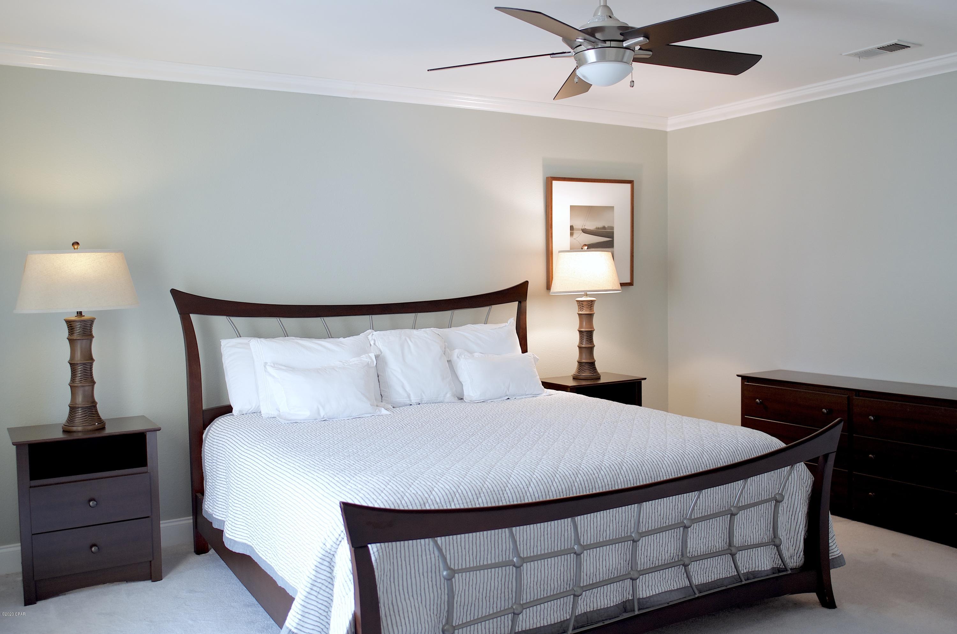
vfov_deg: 43.4
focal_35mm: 30
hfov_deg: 62.0
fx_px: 796
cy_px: 317
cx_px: 478
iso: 280
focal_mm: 20
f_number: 1.8
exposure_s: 1/40
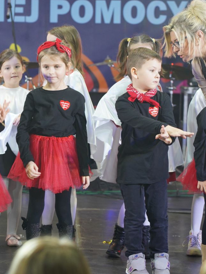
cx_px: 65
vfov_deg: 13.0
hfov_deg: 9.8
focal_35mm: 152
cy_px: 137
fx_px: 1206
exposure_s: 1/100
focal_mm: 105
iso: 2000
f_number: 4.5
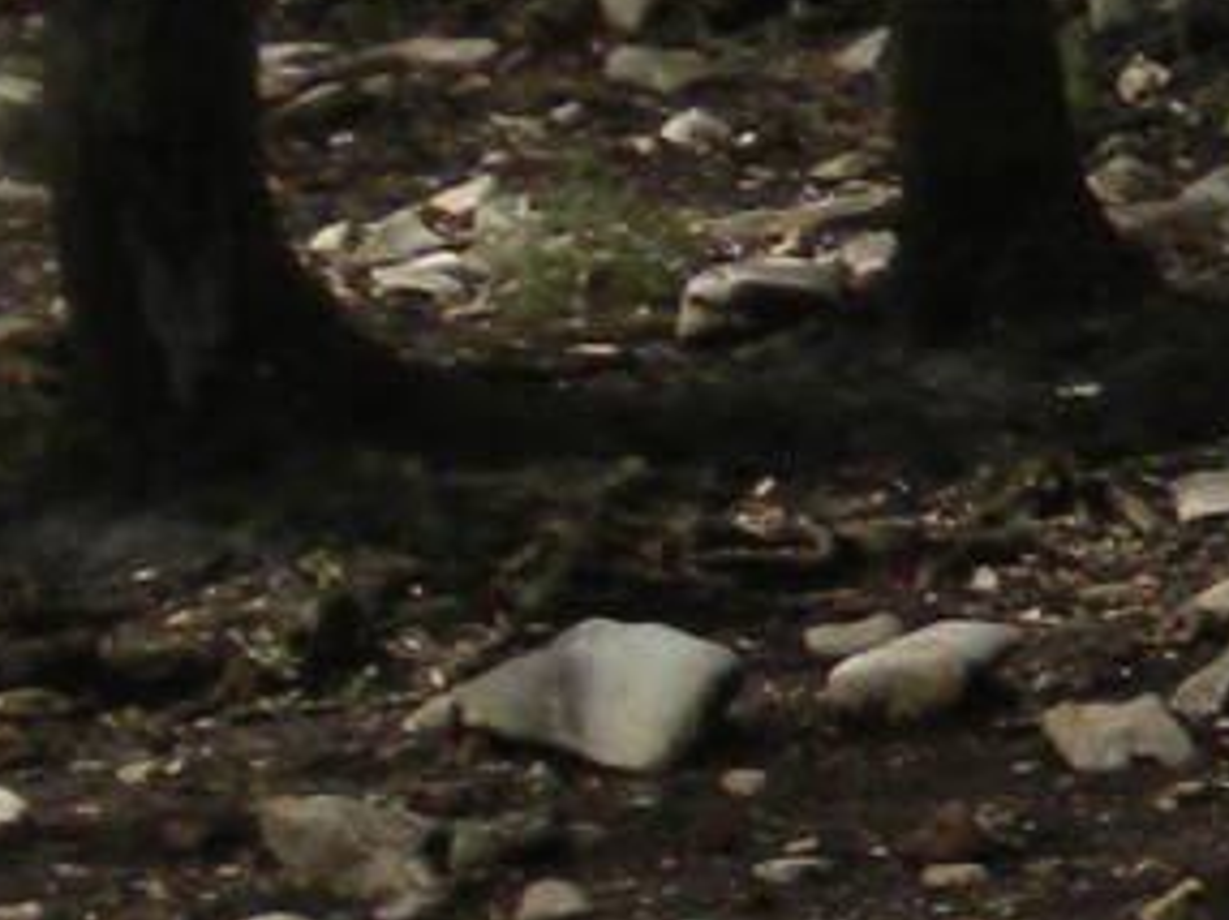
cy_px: 2068
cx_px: 2999
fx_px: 7343
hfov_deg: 8.7
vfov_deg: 6.8
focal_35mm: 207
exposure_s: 1/567
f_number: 3.5
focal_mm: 6.6
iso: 64
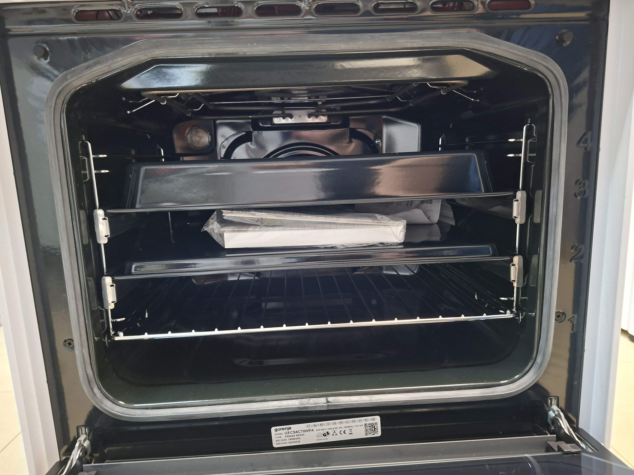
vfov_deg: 58.9
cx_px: 317
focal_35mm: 23
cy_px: 238
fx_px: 421
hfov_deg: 73.9
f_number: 1.8
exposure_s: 1/25
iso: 800
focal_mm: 5.54
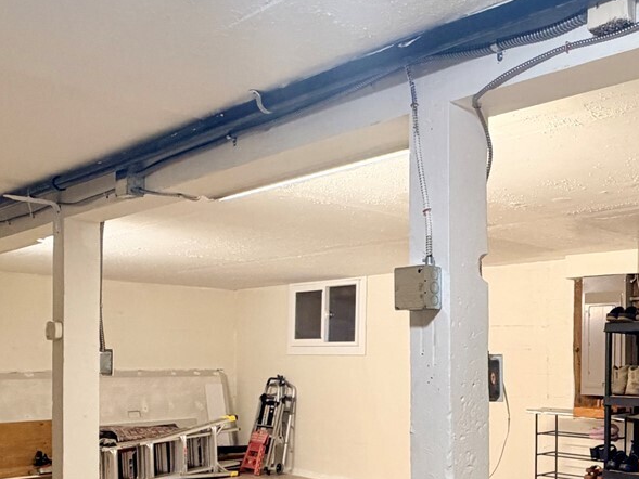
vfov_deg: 37.0
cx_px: 572
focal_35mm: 38
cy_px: 351
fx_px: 702
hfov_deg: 44.7
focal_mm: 2.22
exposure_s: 1/60
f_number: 2.2
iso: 250
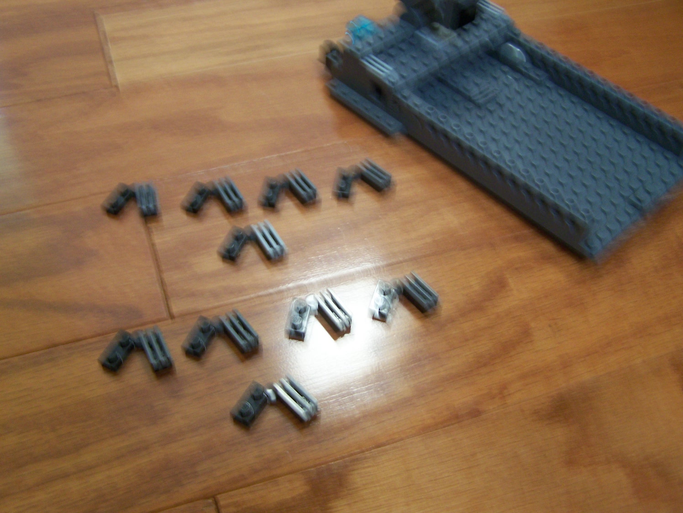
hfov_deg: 49.0
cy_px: 256
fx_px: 750
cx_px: 342
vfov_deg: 37.7
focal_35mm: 38
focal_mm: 6.3
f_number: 2.8
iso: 160
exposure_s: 1/13
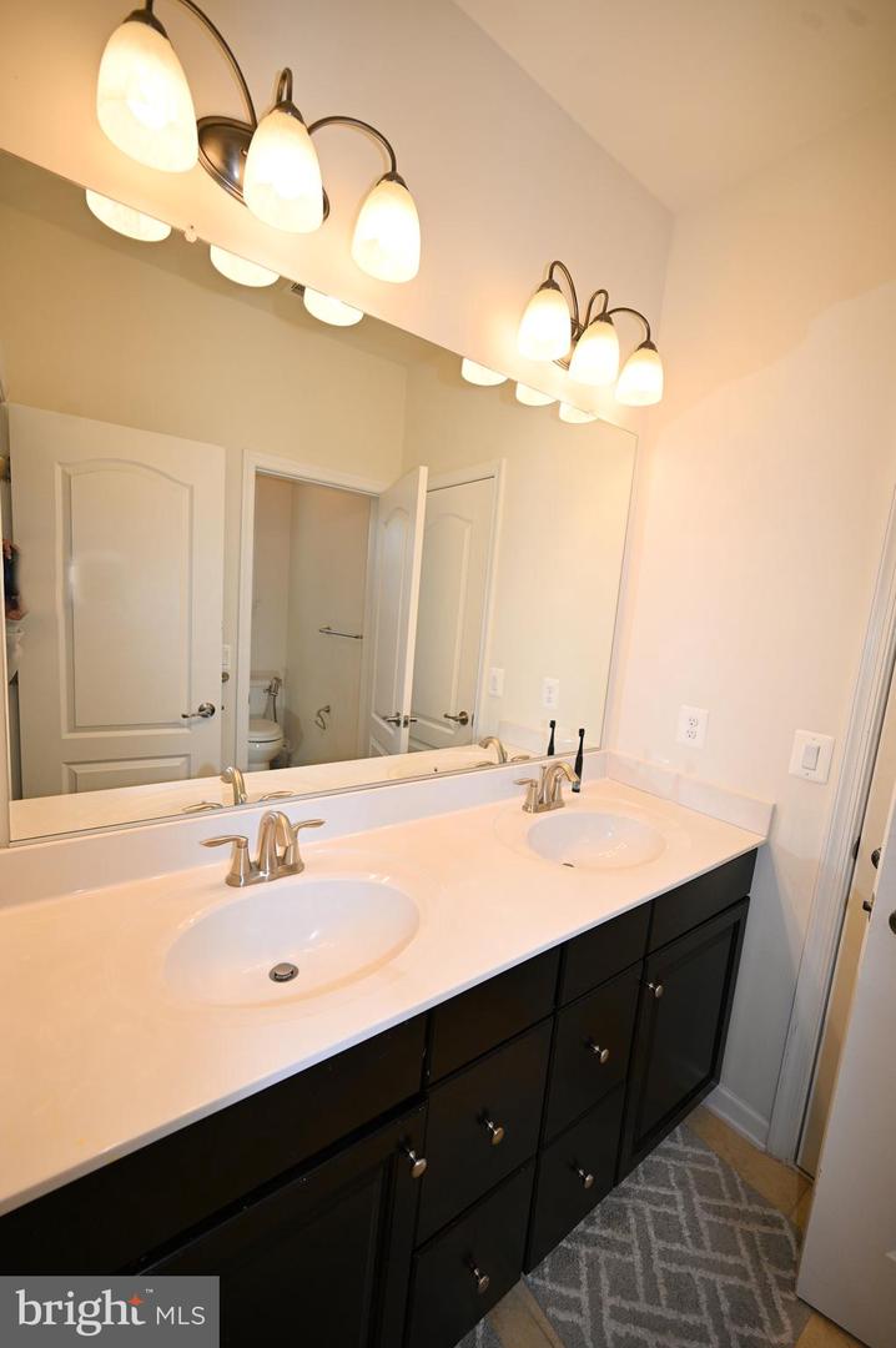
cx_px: 448
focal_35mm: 14
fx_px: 524
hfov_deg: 81.1
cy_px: 674
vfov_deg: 104.3
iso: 280
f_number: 4
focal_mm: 14
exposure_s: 1/200
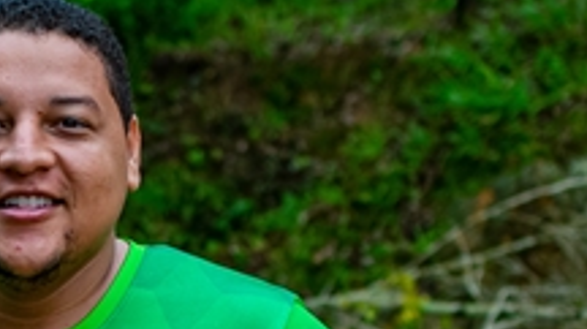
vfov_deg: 6.4
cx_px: -140
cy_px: 440
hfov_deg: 11.2
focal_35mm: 189
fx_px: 2936
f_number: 3.2
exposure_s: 1/2000
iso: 250
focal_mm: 35
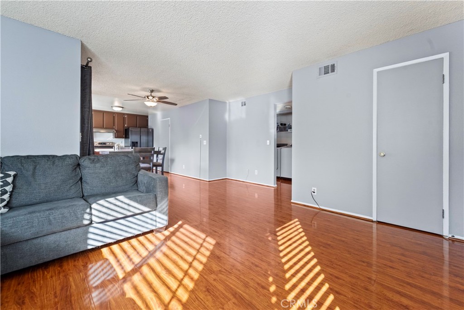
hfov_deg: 104.2
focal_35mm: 14
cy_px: 155
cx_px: 232
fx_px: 180
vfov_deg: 81.2
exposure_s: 1/15
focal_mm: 14
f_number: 9
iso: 2000
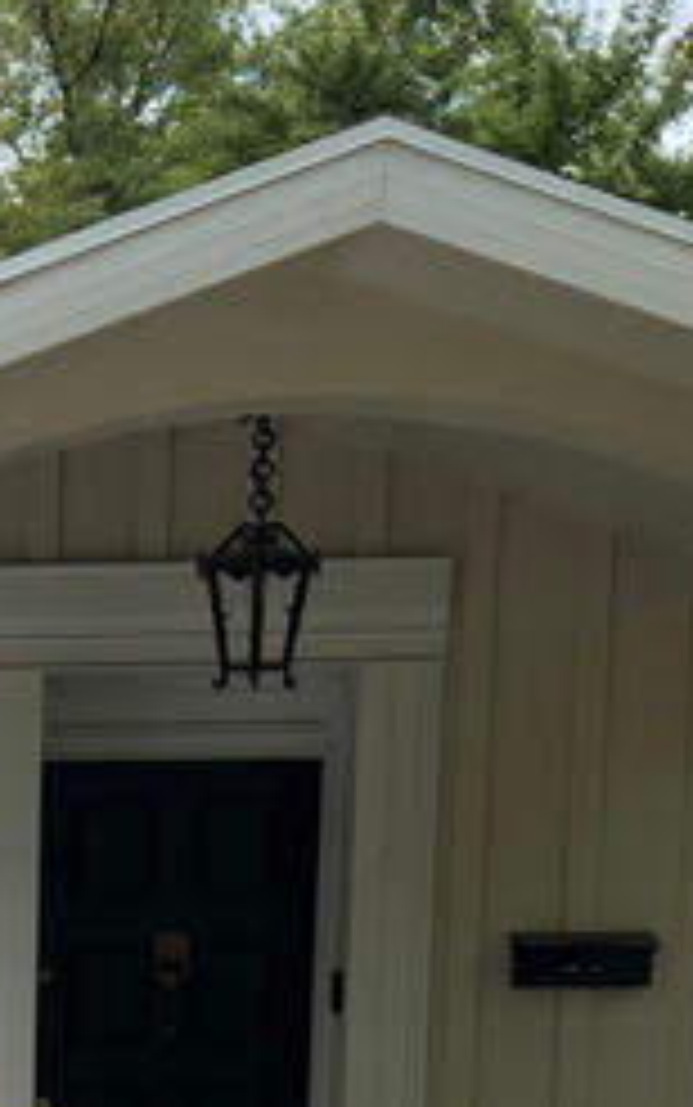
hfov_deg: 11.7
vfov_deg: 18.5
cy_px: 1350
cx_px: -436
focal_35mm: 106
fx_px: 3199
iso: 100
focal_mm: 6.76
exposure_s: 1/2445
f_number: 1.78
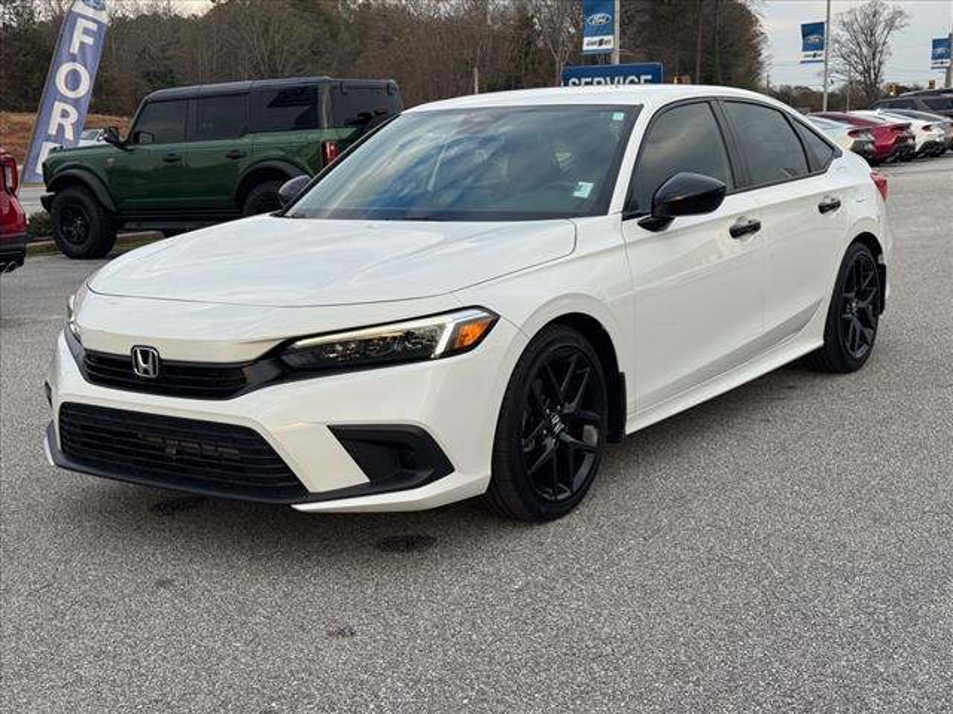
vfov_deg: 30.3
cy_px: 357
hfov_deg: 39.7
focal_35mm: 48
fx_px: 1321
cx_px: 476
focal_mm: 6.76
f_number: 1.78
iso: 64
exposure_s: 1/865
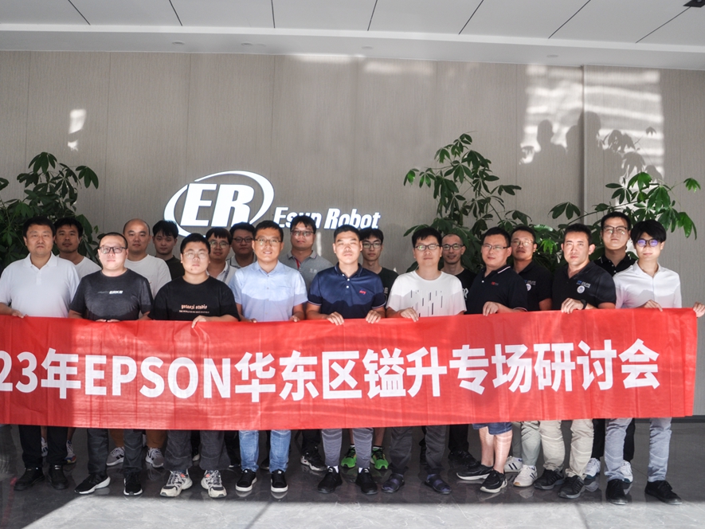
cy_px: 268
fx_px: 611
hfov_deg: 59.7
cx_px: 302
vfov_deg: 46.8
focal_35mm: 30
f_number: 3.5
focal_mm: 18
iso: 200
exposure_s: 1/500
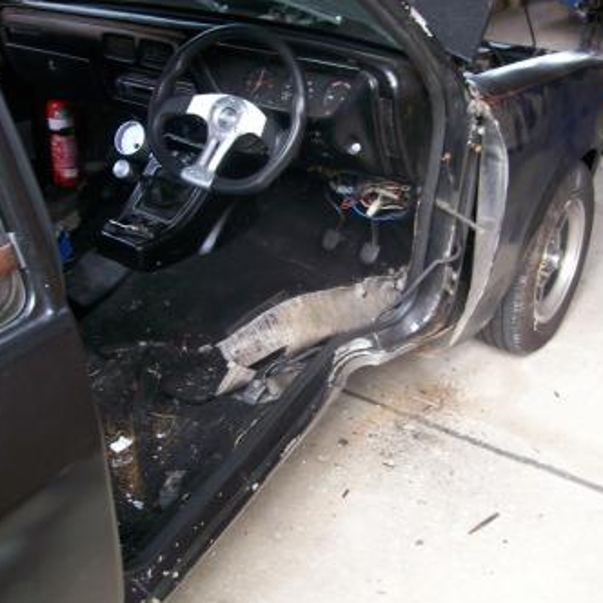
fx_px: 847
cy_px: 303
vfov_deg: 39.2
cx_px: 336
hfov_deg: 39.1
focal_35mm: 43
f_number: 2.7
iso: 80
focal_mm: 6
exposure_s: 1/95.1
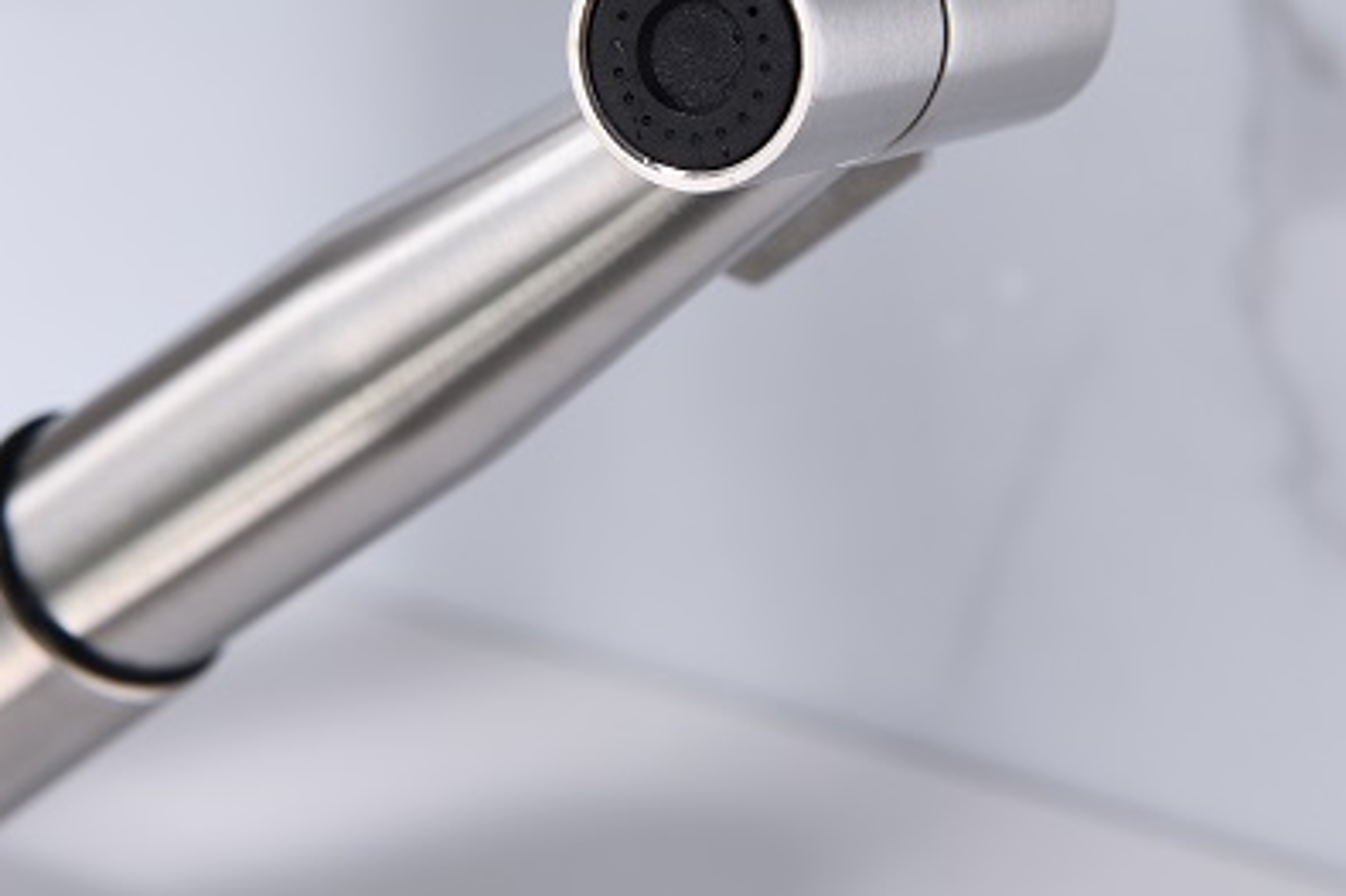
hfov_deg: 15.4
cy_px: 112
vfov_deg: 10.3
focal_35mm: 133
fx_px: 4970
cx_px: 746
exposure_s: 1/100
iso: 100
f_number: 10
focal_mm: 70
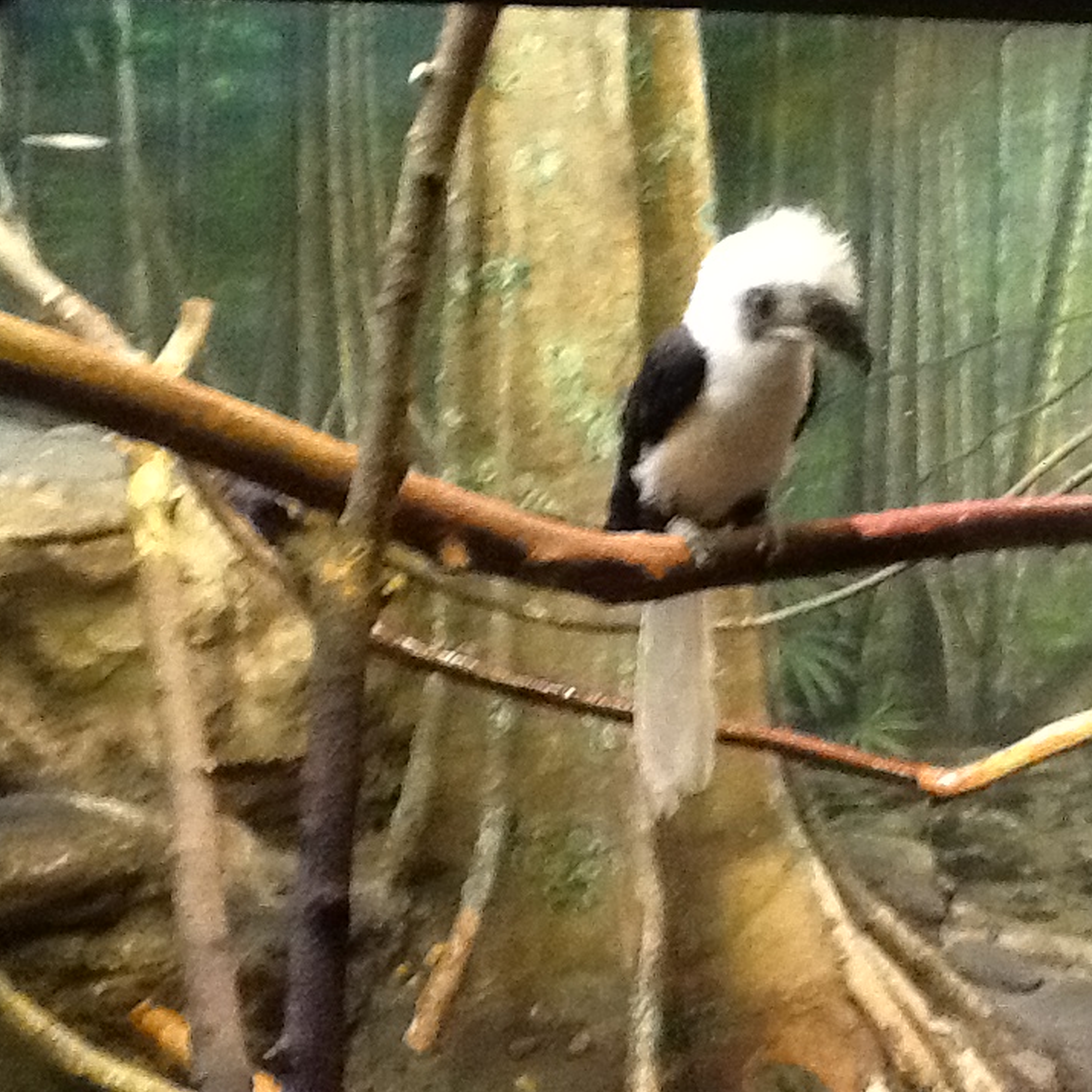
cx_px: 680
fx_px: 1356
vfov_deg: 43.9
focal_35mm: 38
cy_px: 545
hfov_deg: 43.5
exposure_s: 1/15
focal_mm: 2.03
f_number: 2.4
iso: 500
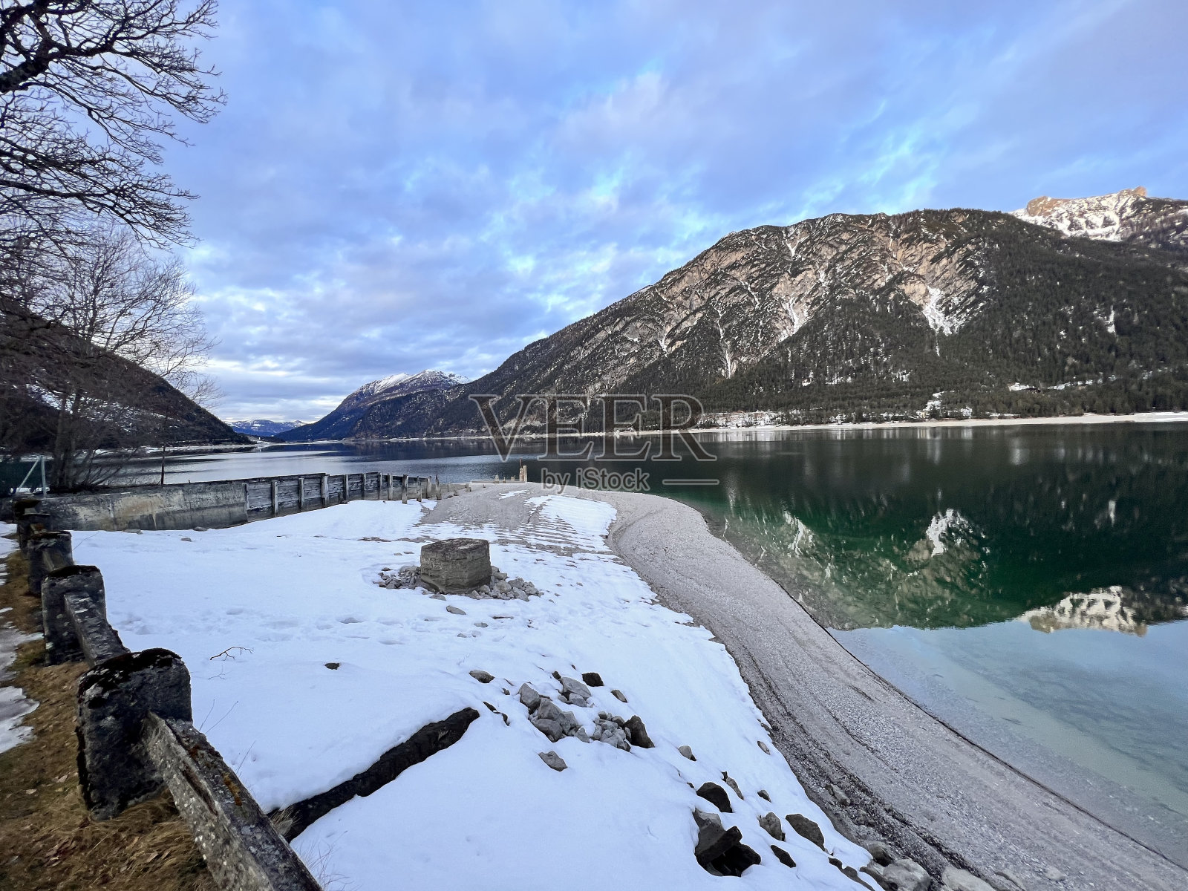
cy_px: 446
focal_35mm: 13
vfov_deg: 89.9
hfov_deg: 106.2
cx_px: 594
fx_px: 446
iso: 40
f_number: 1.8
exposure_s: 1/122
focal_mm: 1.57
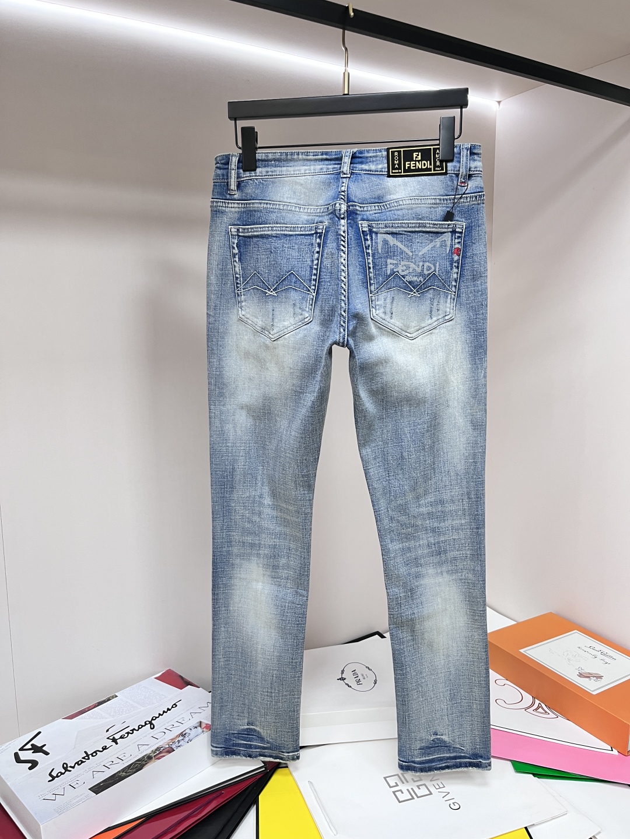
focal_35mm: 26
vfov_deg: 67.3
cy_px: 420
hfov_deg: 53.1
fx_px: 631
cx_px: 315
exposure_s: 1/56
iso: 100
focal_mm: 5.1
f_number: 1.6
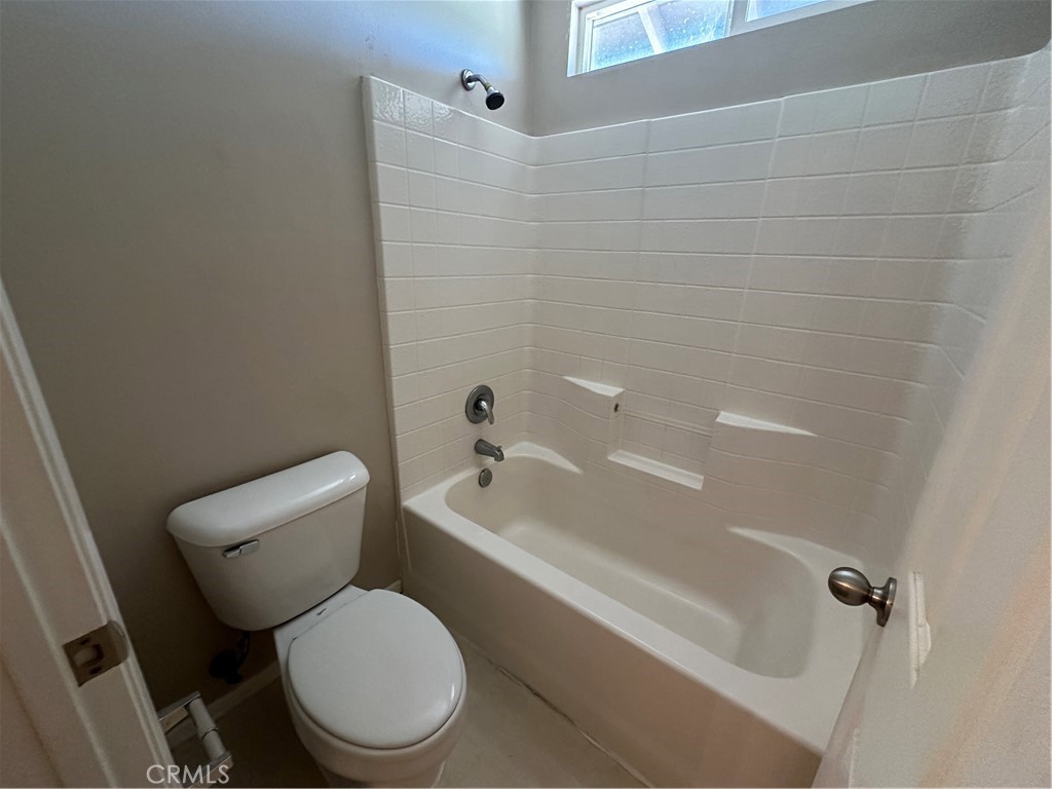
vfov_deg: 85.7
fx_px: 425
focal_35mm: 14
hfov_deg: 102.1
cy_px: 394
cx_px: 526
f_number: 2.2
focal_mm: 2.22
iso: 500
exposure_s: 1/60
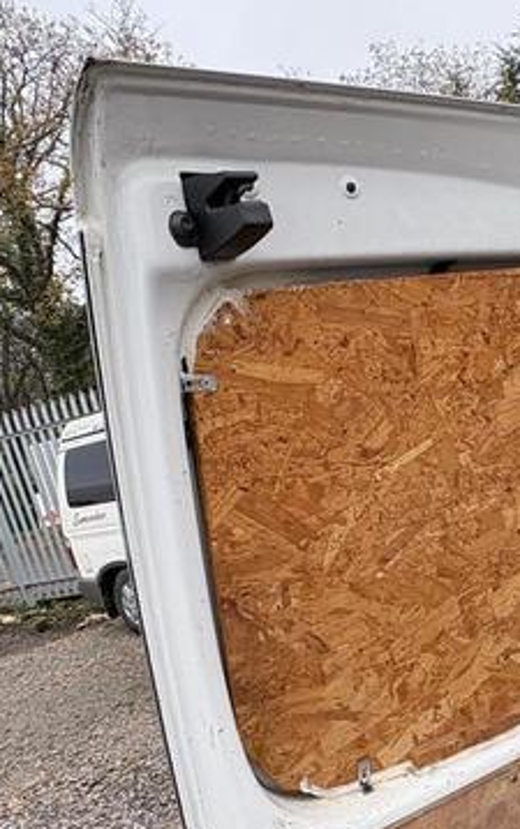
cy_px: 547
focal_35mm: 37
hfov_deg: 32.3
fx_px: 837
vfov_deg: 51.8
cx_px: 495
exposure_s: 1/99
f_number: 2.2
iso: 64
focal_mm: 2.22
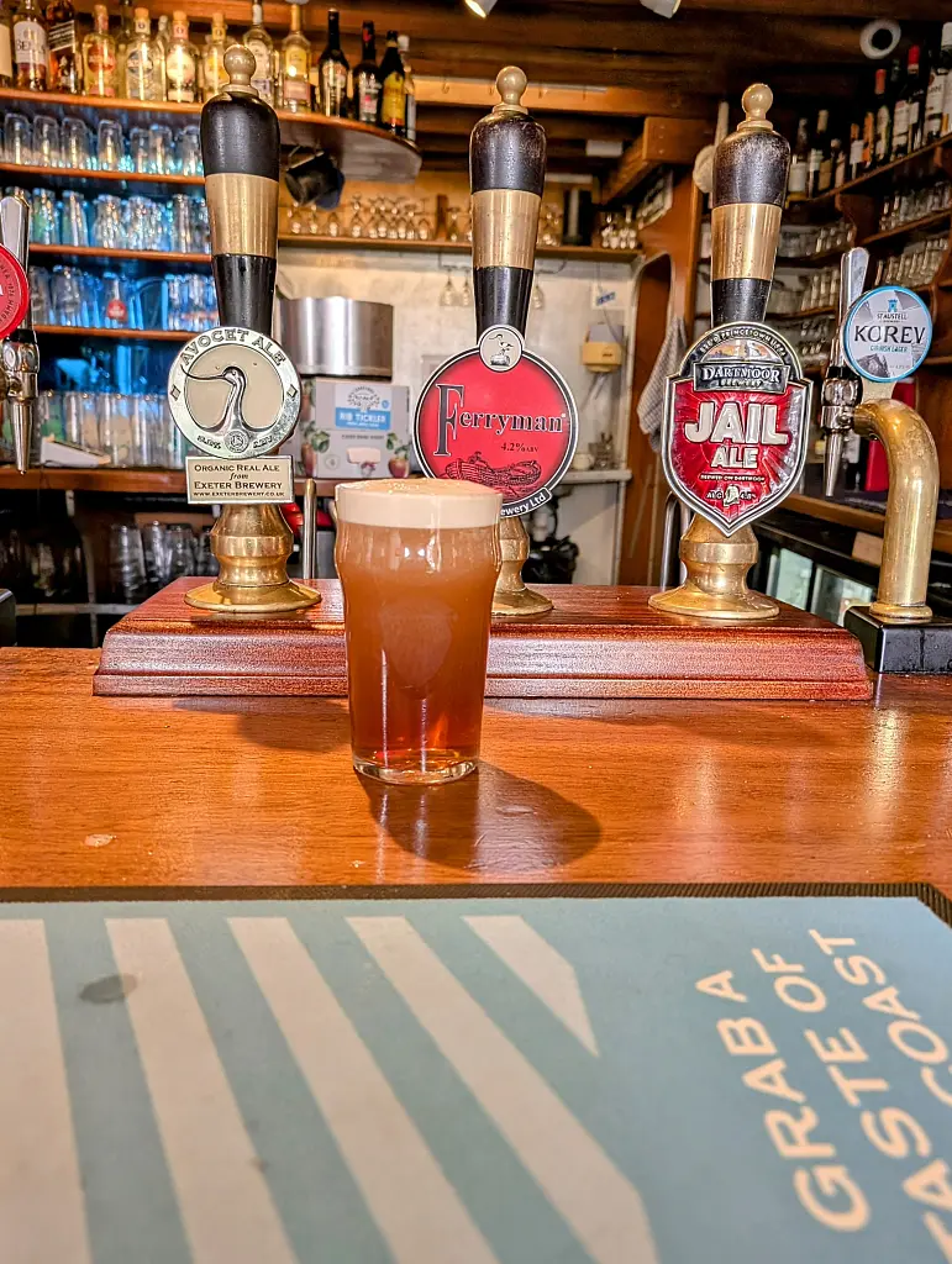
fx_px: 878
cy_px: 632
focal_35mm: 24
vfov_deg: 71.5
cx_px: 476
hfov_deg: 56.9
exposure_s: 1/75
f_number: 1.68
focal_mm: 6.9
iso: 51
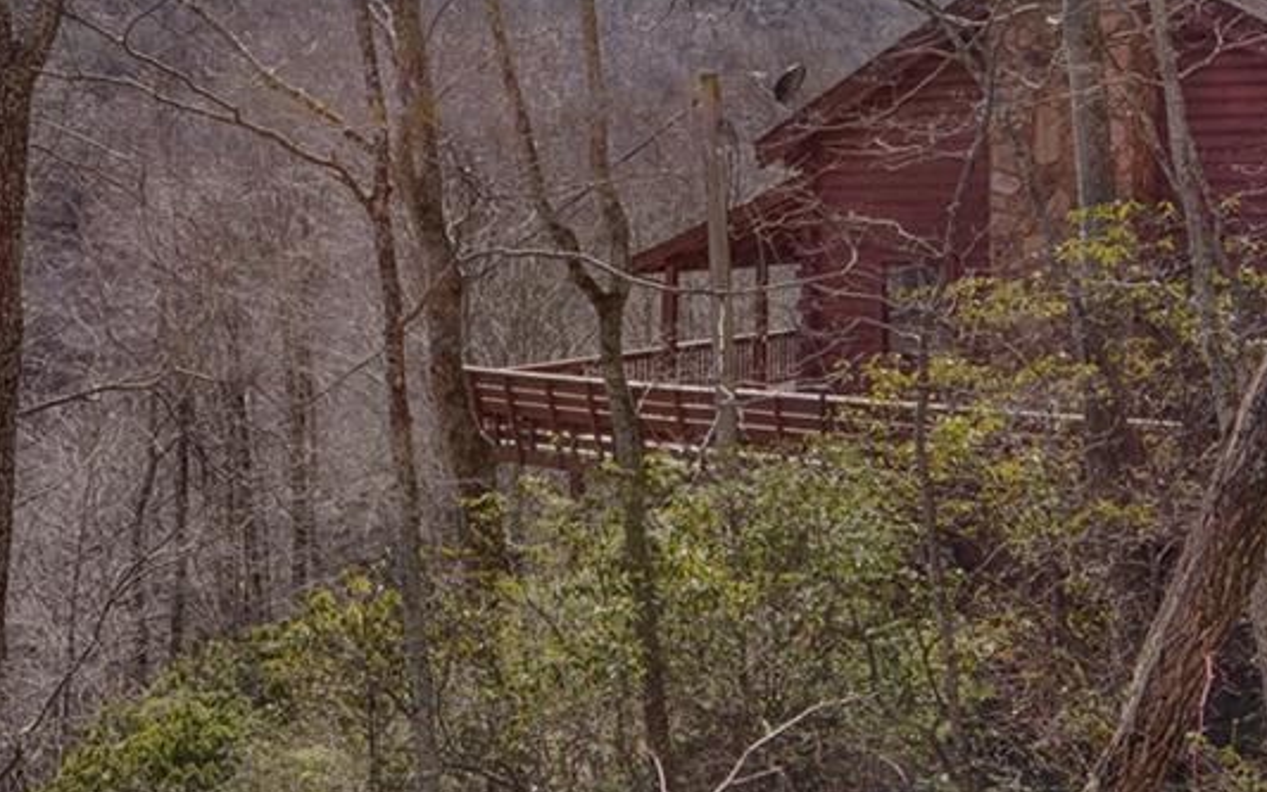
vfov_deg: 27.0
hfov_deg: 42.5
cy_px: 176
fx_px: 1623
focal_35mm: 47
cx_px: 518
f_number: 14
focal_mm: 24
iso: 100
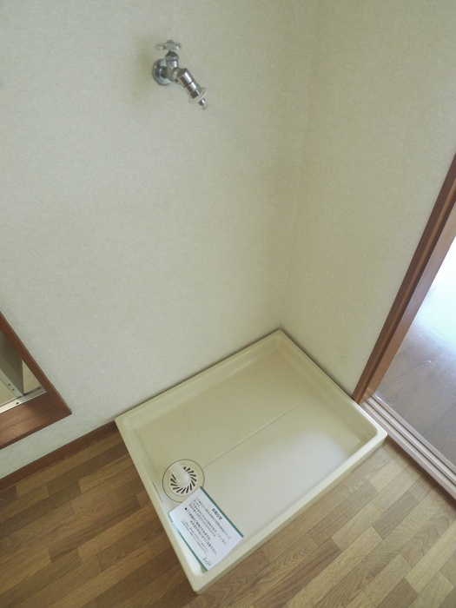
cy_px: 304
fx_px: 422
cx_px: 228
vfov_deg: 71.6
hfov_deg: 56.8
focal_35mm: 24
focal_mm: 5.1
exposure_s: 1/60
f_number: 2
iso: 320
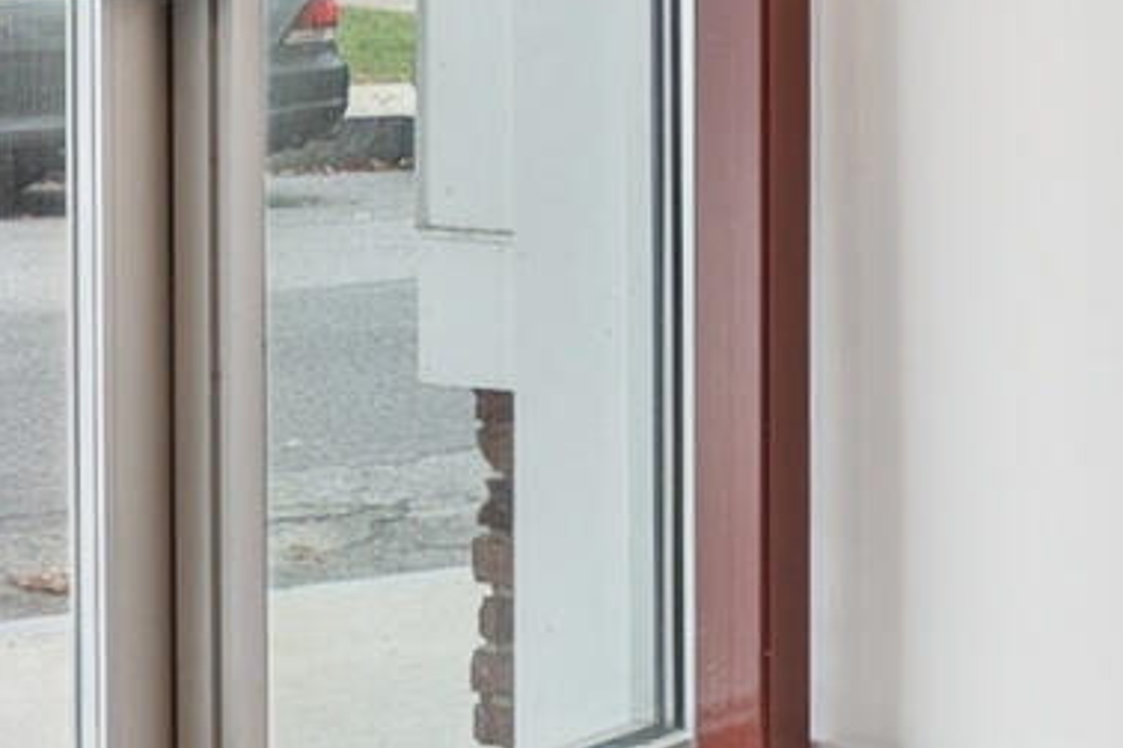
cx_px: 410
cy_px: -147
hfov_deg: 16.1
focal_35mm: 127
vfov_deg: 10.6
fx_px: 3961
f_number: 7.1
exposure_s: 1/30
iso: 320
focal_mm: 16
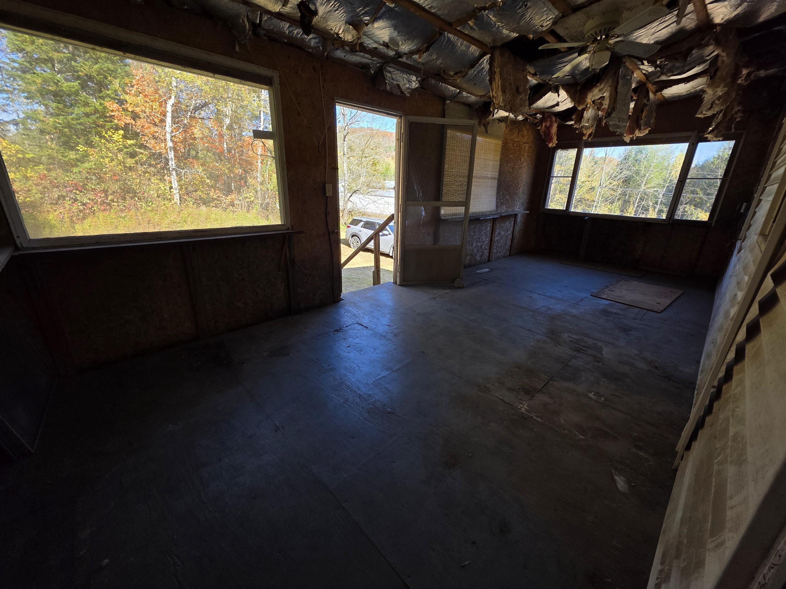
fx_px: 295
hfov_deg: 106.2
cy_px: 294
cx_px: 393
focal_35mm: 13
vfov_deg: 89.9
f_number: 1.9
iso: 40
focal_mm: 2.2
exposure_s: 1/308
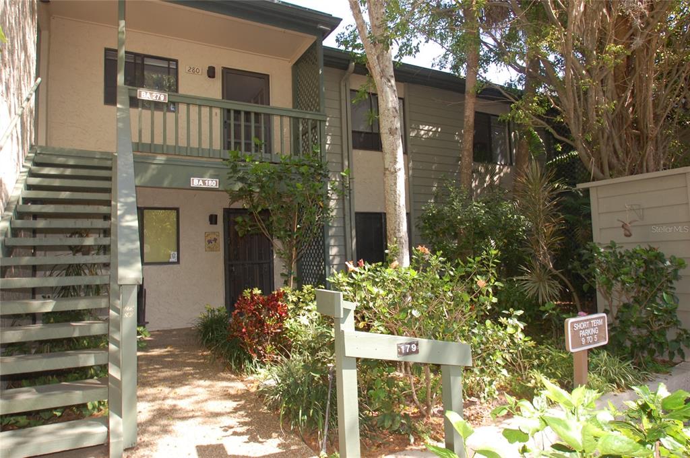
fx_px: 402
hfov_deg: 81.3
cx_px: 345
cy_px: 229
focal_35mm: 21
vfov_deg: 59.4
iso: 400
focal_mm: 14
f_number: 6.3
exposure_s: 1/160
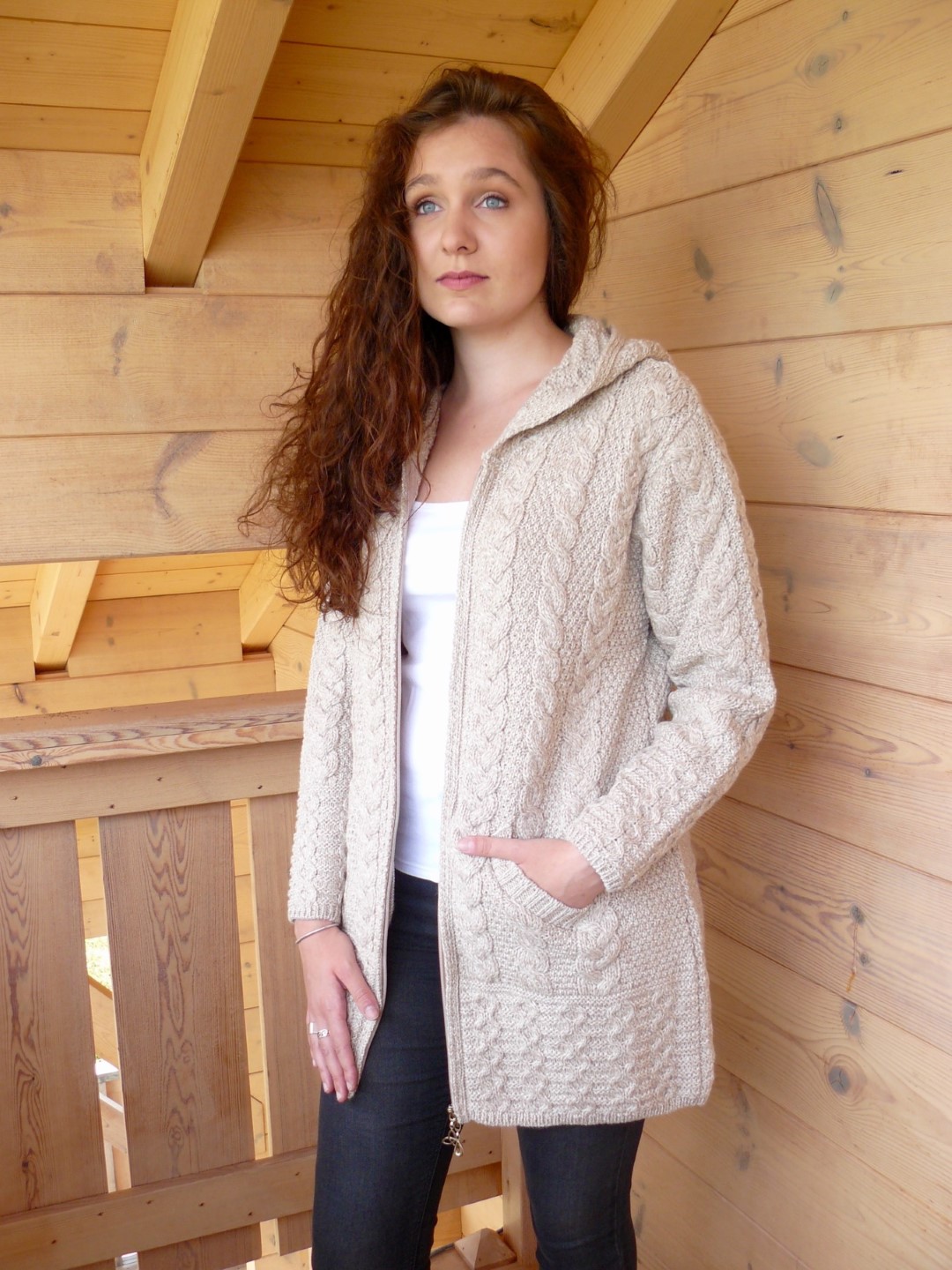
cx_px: 476
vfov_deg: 51.4
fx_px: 1320
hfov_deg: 39.7
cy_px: 635
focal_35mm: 36
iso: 100
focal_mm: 6
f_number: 2.8
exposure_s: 1/100
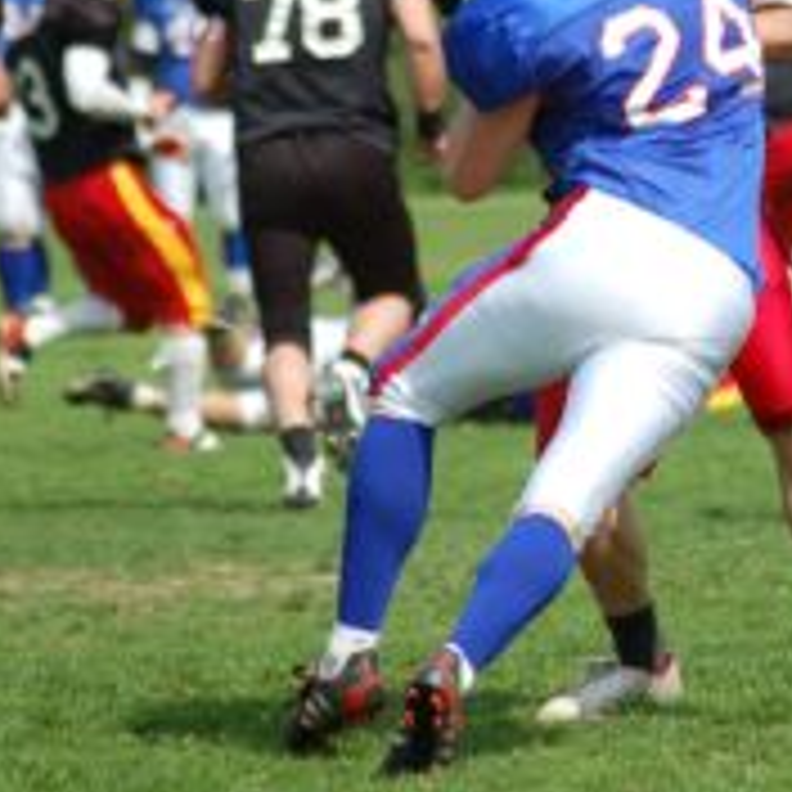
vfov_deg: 3.6
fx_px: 12710
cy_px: 176
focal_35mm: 491
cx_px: 704
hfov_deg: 3.6
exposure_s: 1/1250
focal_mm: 150
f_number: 5
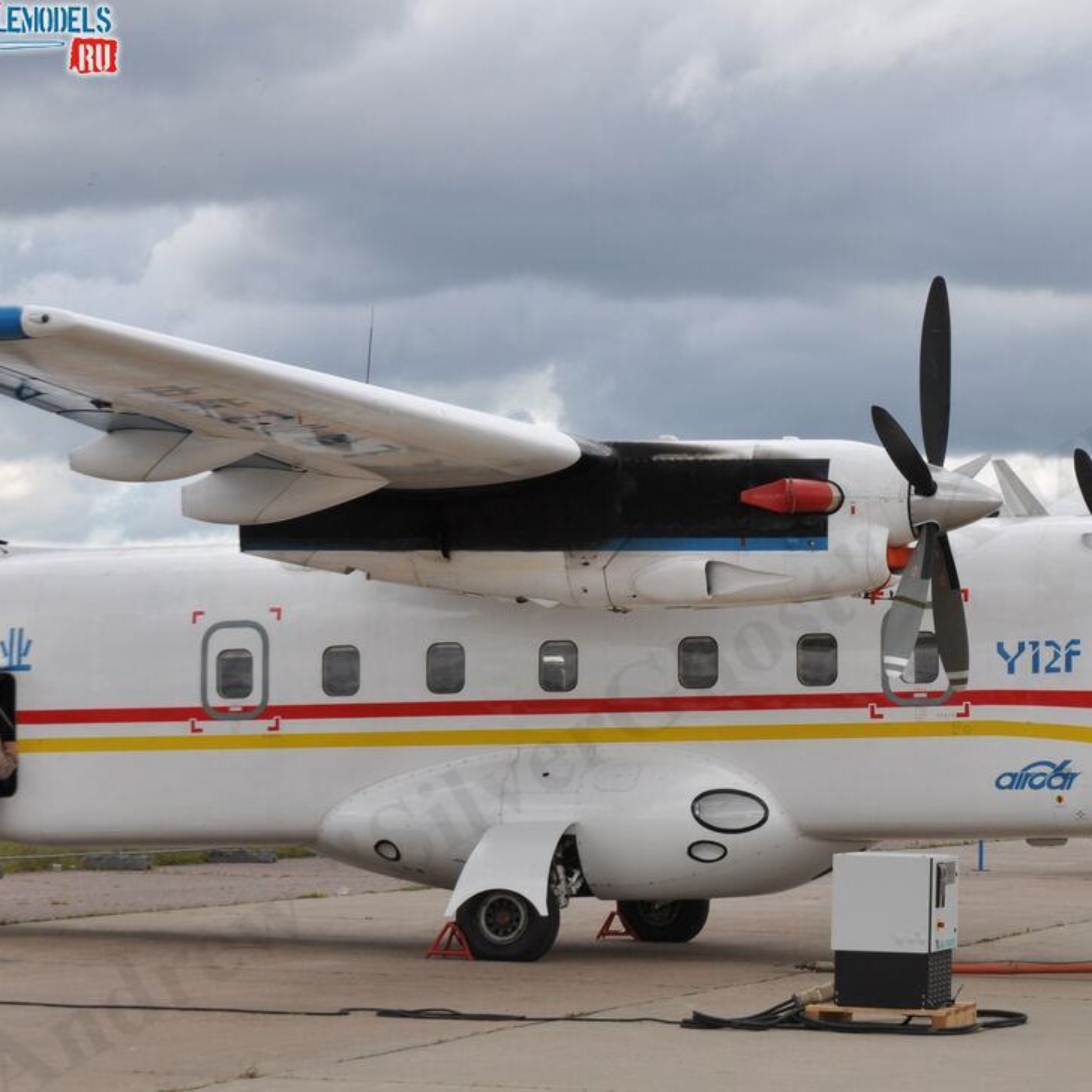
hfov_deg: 15.5
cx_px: 806
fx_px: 3997
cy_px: 602
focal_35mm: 112
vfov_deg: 15.6
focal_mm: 50
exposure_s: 1/200
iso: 200
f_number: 8
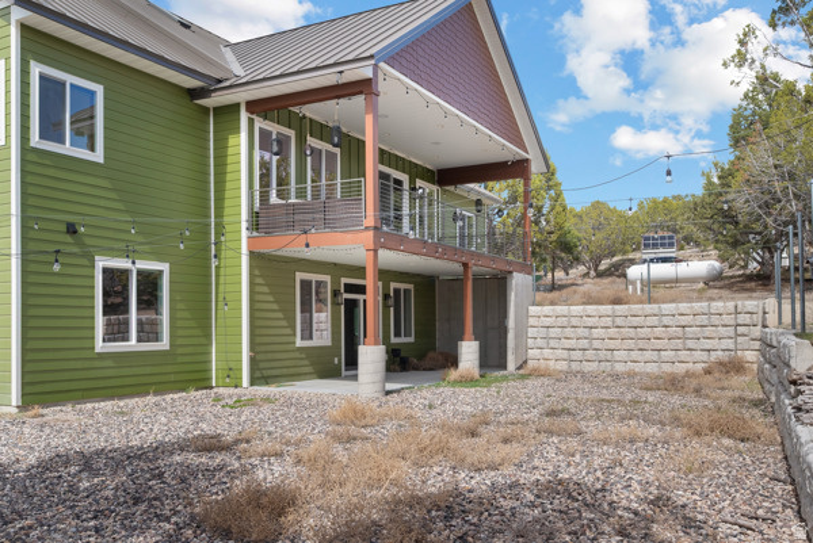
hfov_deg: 61.9
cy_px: 272
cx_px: 406
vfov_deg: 43.7
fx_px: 678
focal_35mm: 30
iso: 800
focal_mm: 30
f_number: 8
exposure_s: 1/500
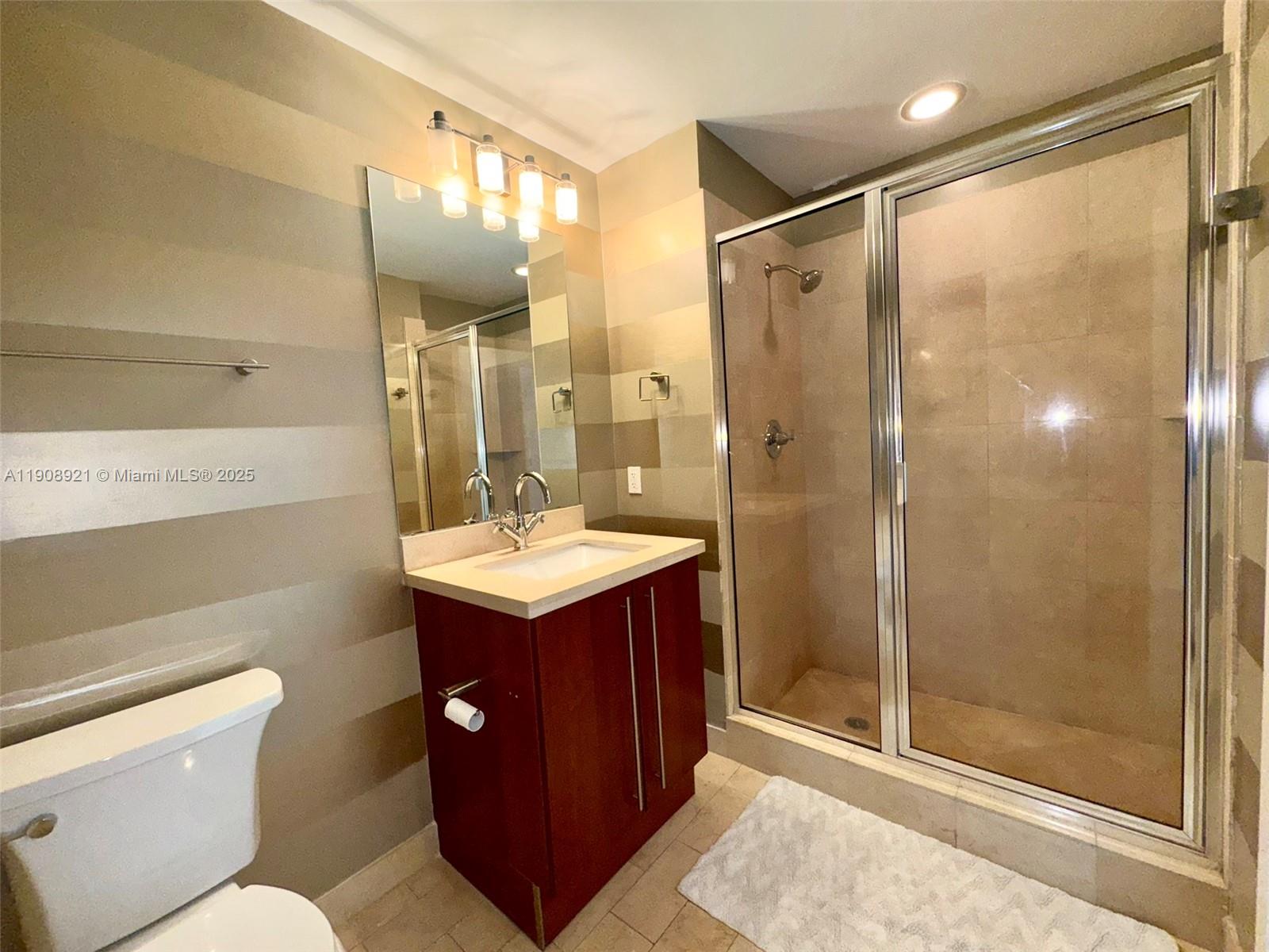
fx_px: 513
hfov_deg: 102.1
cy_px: 476
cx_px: 634
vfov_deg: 85.7
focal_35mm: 14
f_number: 2.2
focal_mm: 2.22
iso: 80
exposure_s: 1/115
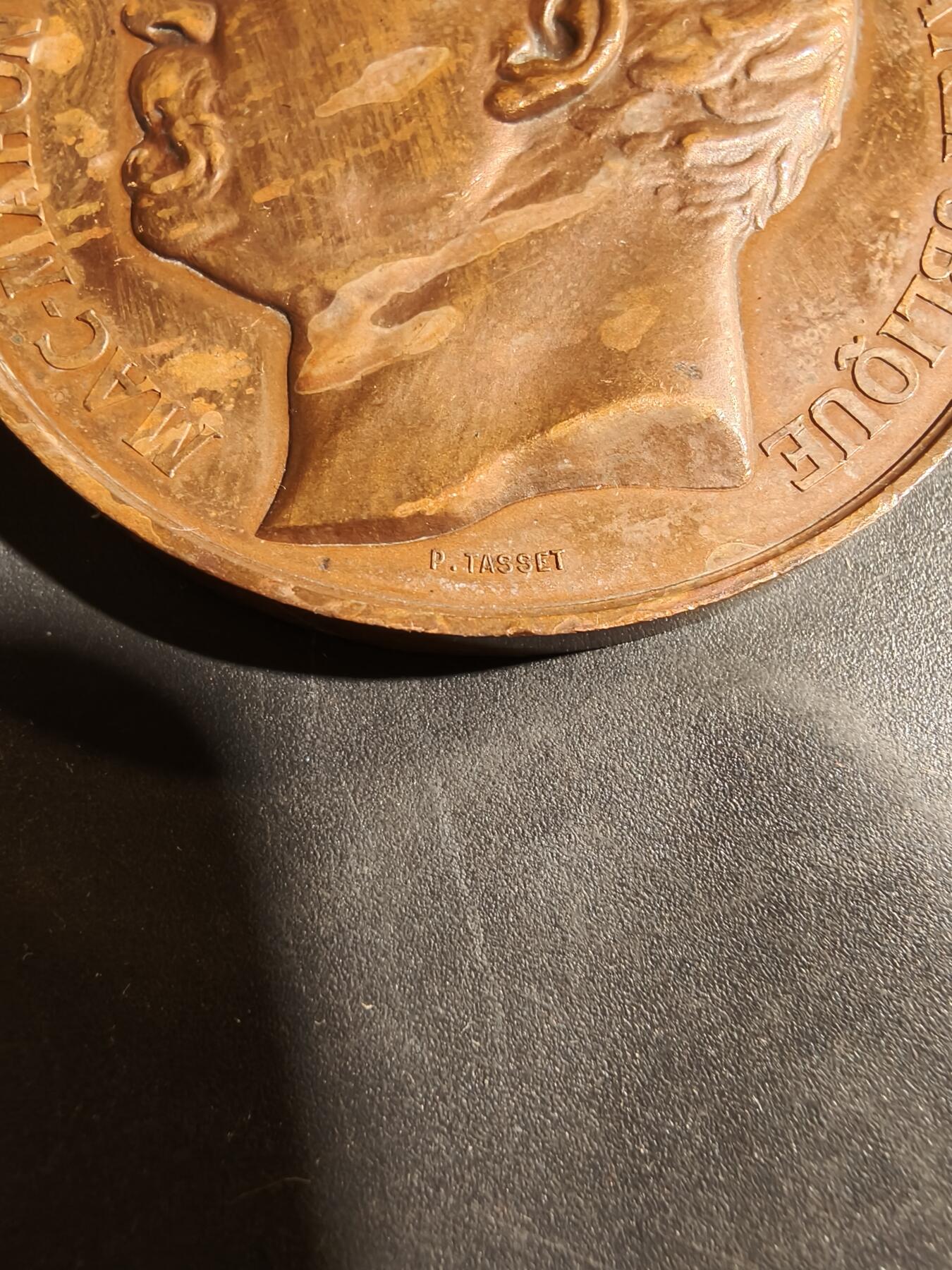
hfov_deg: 58.9
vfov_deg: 73.9
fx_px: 843
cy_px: 635
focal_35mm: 23
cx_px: 476
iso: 320
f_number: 2
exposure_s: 1/50
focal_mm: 2.32
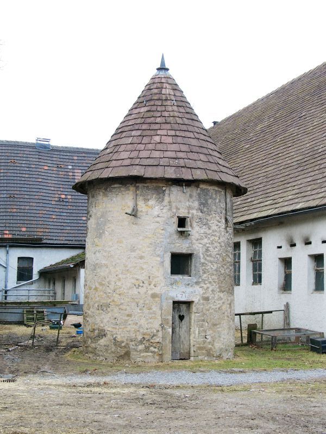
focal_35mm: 57
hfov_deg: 25.7
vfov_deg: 33.8
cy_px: 217
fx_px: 716
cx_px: 163
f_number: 4
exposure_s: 1/115
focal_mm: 11.76
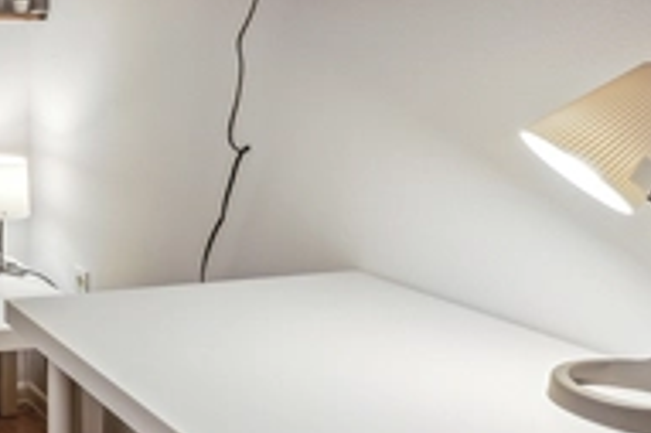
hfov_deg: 34.4
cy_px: 20
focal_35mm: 44
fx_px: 795
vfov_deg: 28.9
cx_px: -153
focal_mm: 14
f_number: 8
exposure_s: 1/2.5
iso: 100
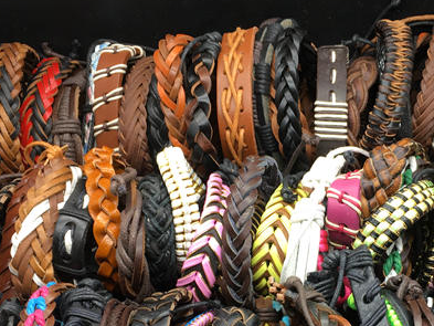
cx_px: 293
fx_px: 740
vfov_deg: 24.4
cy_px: 262
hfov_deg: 32.4
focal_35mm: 59
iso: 25
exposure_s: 1/100
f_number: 2.2
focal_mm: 4.15
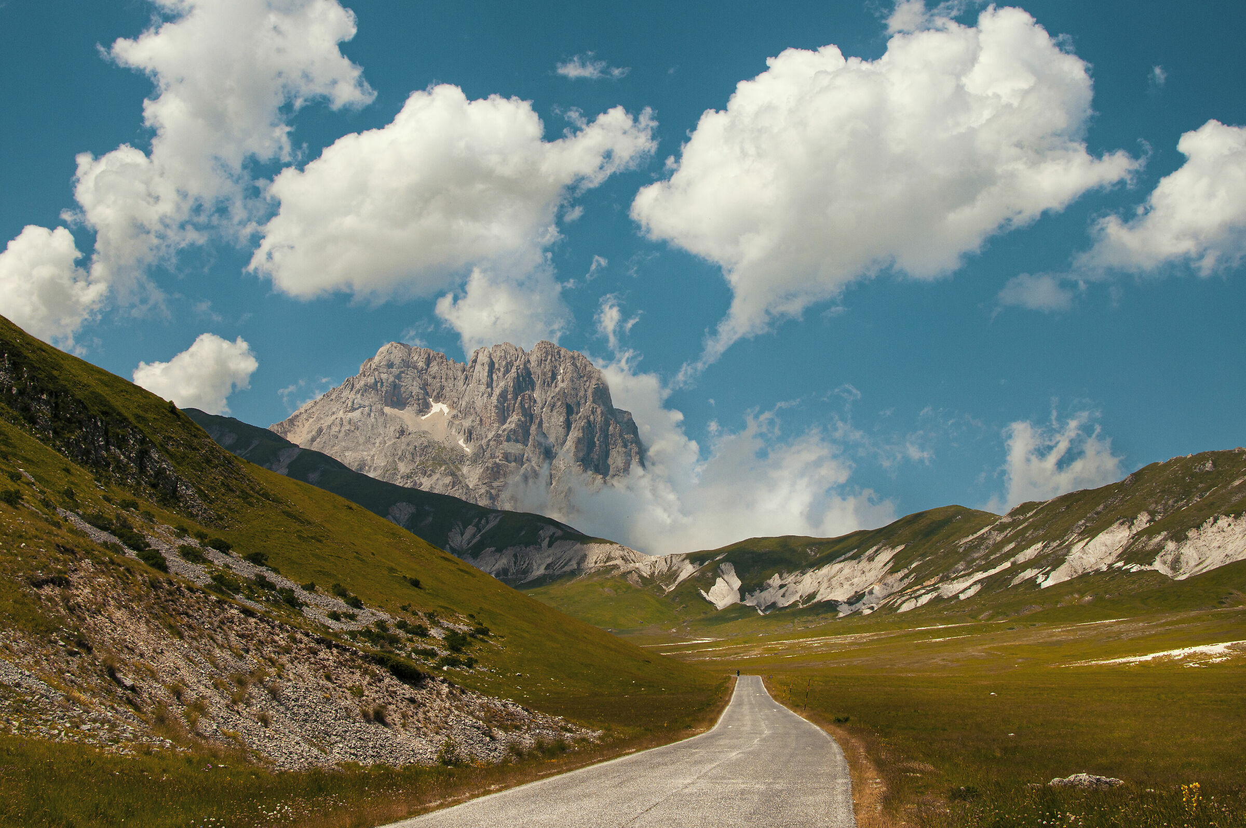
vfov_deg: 25.7
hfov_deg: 37.9
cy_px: 414
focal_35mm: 52
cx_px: 623
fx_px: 1815
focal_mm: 35
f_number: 9
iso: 200
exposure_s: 1/320
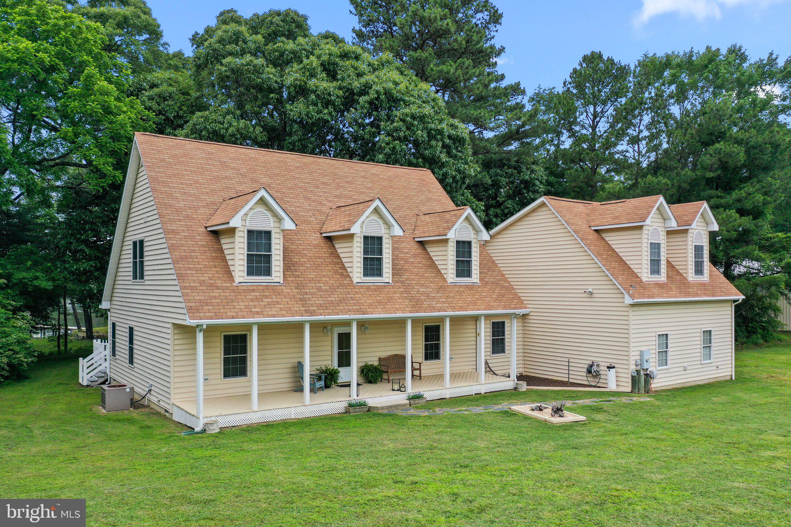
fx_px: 615
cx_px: 396
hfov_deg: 65.5
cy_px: 264
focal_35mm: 28
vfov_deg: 46.4
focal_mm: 10.26
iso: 100
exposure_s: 1/30
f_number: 3.2
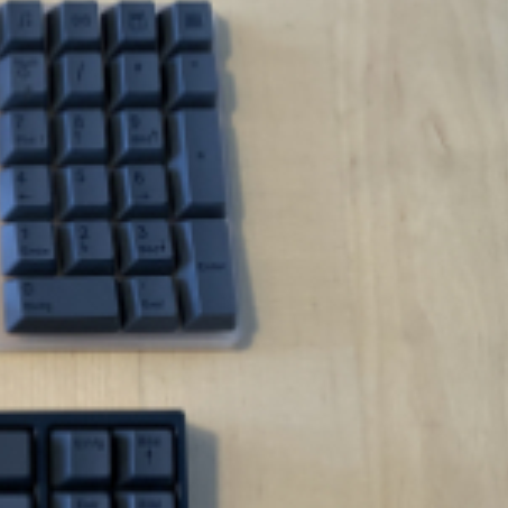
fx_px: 1262
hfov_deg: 19.3
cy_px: 466
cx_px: -293
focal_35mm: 76
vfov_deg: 22.2
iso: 100
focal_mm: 4.3
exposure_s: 1/59
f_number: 1.8
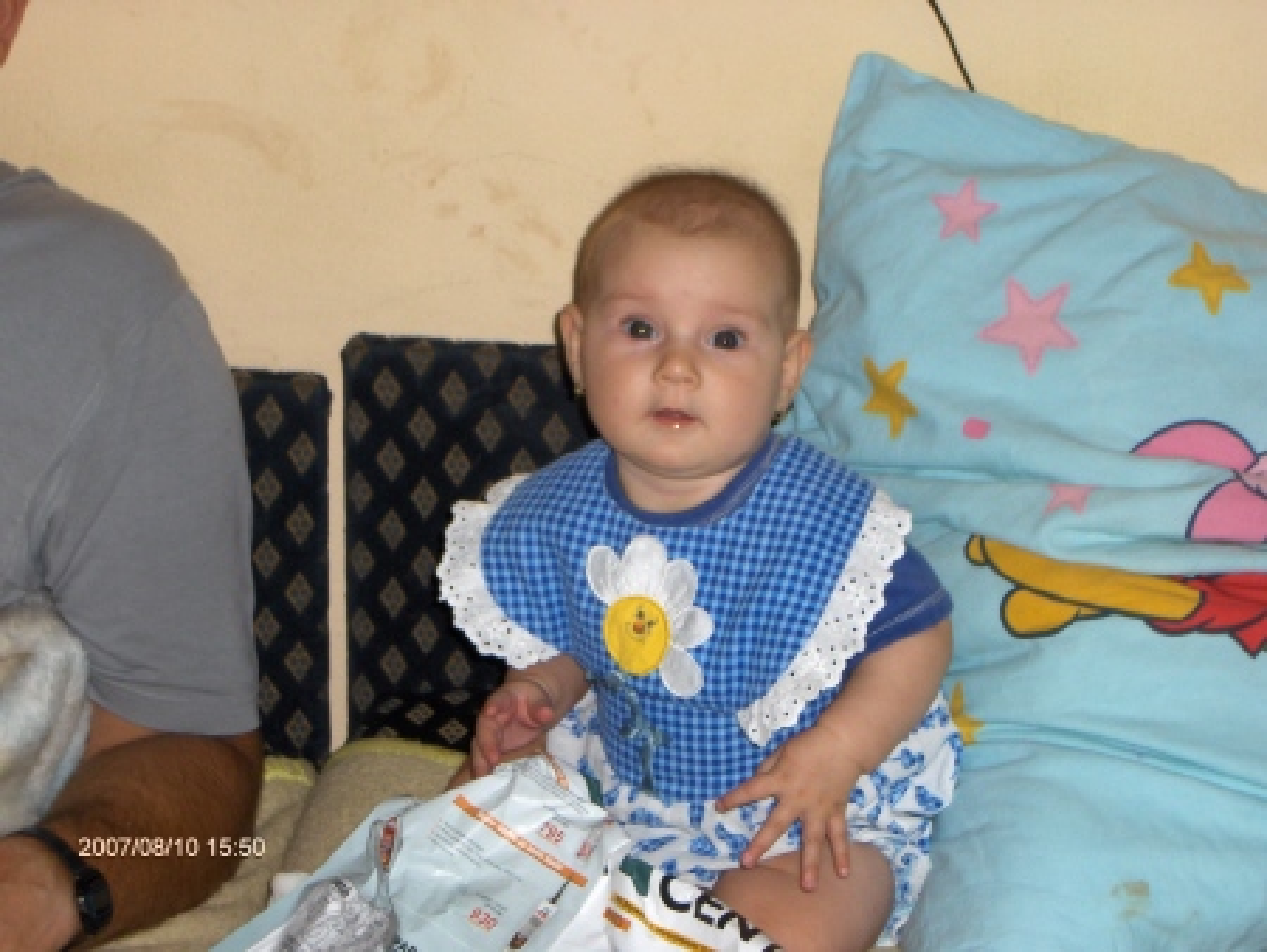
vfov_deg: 16.4
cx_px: 634
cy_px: 476
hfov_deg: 21.8
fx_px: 3296
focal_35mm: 90
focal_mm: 14.6
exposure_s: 1/125
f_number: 4.4
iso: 100
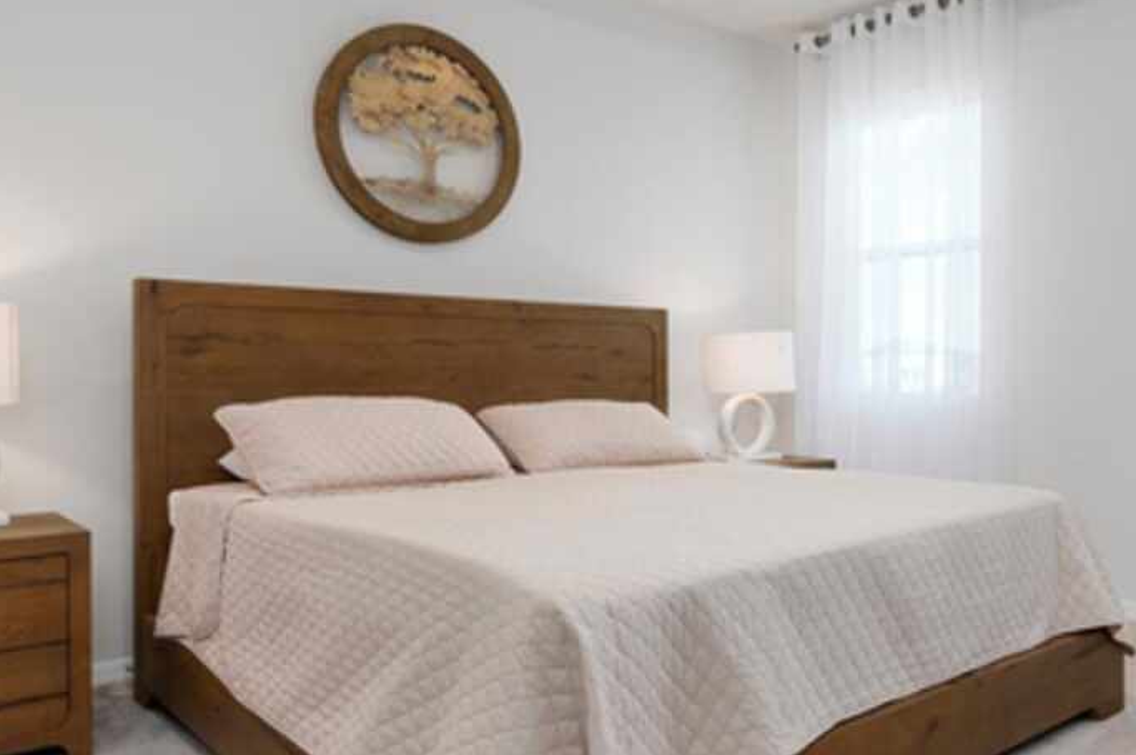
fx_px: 975
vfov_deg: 42.3
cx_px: 738
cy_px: 376
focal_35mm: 31
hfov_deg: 59.3
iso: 400
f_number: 8
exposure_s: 1/8
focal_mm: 16.5
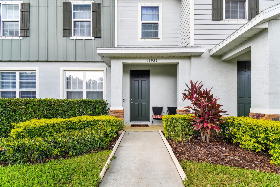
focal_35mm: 15
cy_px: 94
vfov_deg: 77.3
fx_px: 117
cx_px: 140
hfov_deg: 100.4
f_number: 7.1
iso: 100
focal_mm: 10
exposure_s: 1/30
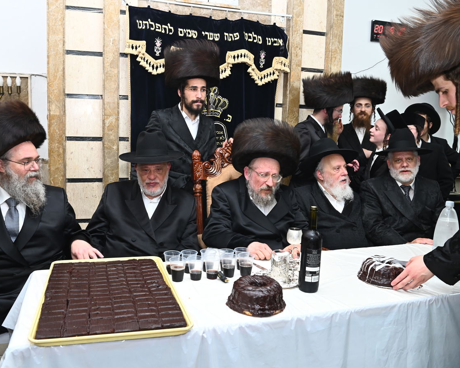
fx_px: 381
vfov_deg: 51.5
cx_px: 197
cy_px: 180
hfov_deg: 61.9
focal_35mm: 28
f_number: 7.1
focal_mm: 24
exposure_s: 1/160
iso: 1600
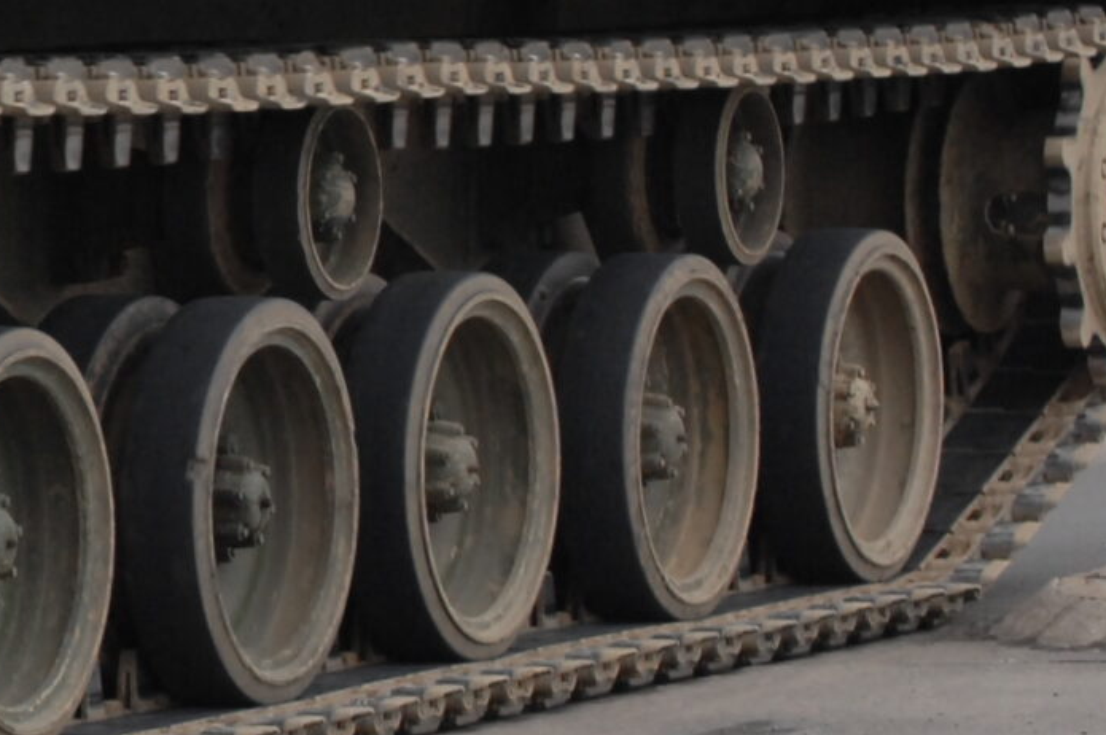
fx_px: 9326
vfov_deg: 4.5
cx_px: -734
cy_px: -62
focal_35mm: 304
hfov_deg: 6.7
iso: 400
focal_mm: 55
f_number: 6.3
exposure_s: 1/160
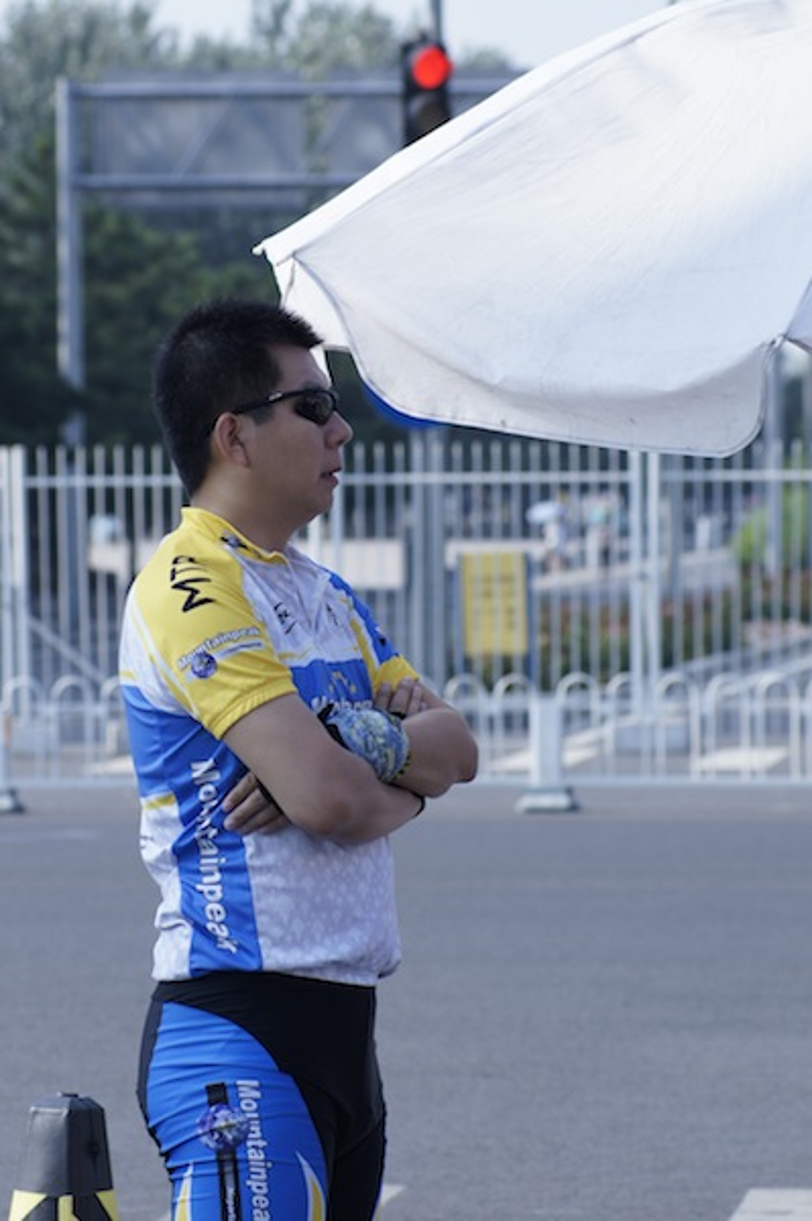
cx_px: 406
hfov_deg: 5.7
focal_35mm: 240
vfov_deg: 8.6
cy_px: 610
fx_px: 8133
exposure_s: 1/250
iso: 200
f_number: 8
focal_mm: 160
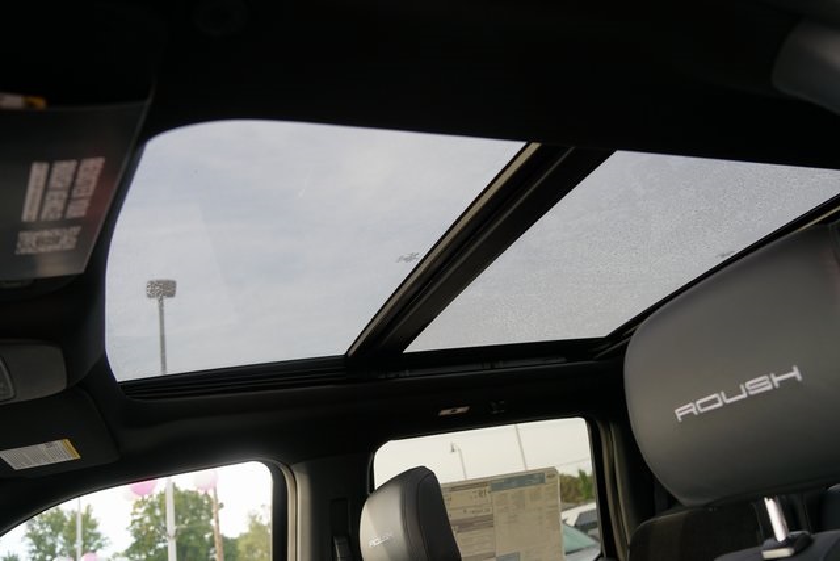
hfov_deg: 65.5
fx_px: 653
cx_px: 420
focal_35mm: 28
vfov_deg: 46.4
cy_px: 280
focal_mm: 28
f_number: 5
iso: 100
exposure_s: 1/80
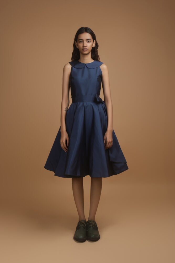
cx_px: 88
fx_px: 277
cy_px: 132
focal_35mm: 38
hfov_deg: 35.1
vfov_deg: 50.7
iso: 100
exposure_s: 1/125
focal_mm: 38
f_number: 13
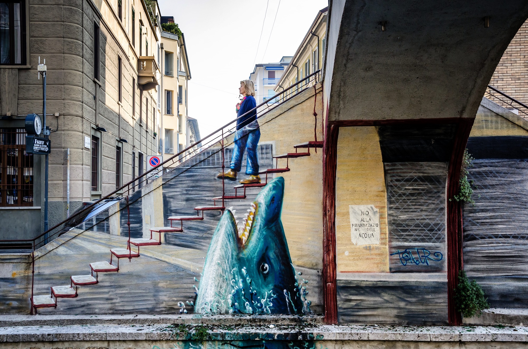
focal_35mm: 42
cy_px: 174
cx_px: 264
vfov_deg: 31.7
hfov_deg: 46.5
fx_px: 615
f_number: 8
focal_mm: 28
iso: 400
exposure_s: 1/400
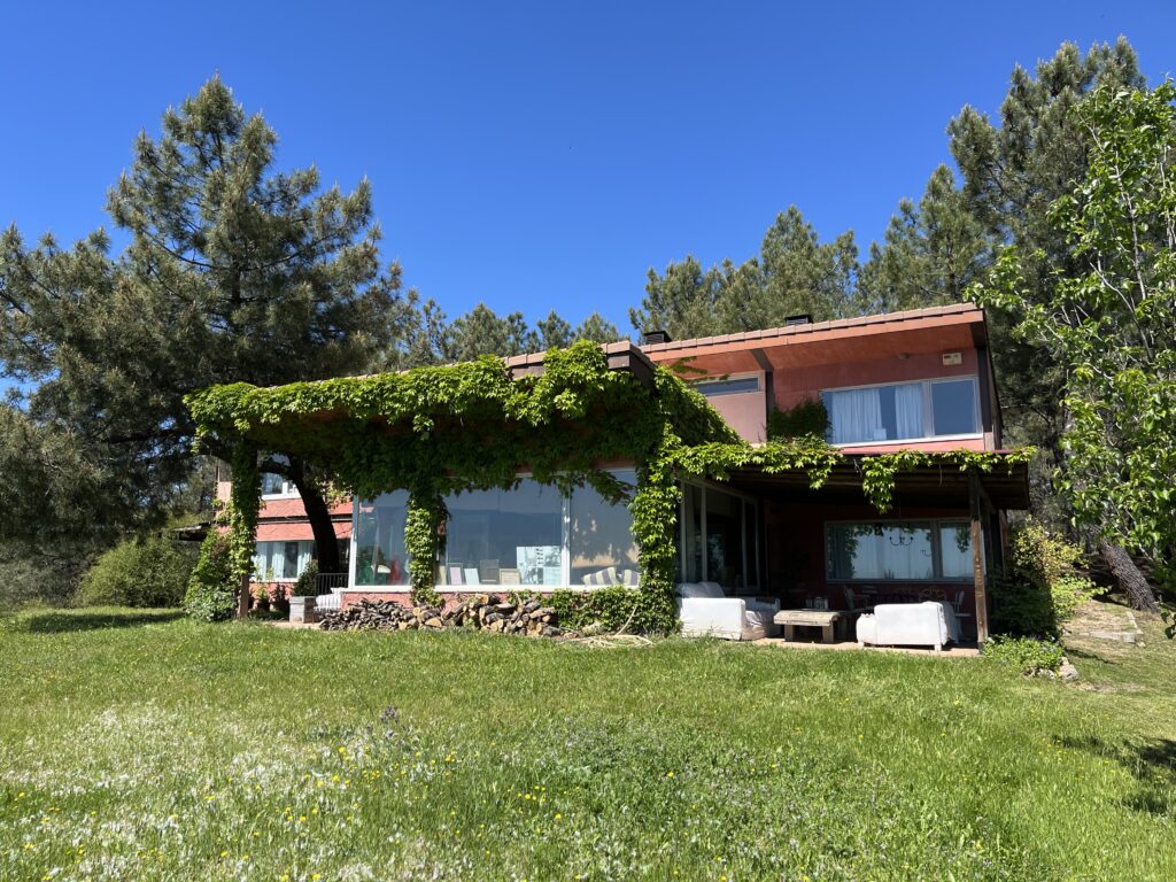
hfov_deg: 67.3
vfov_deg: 53.1
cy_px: 441
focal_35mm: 26
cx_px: 588
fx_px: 883
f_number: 1.6
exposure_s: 1/1923
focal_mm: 5.1
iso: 50
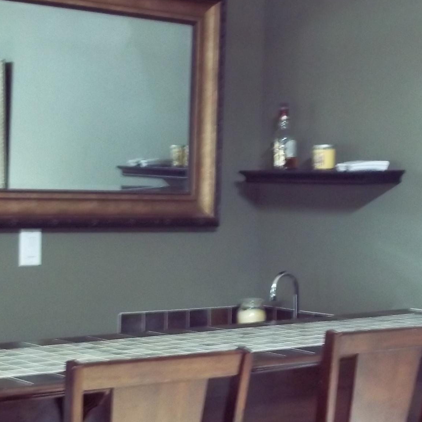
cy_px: 239
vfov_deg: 20.9
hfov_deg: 20.9
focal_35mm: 83
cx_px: 201
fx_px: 1145
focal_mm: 6.5
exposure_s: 1/8
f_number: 3.1
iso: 311
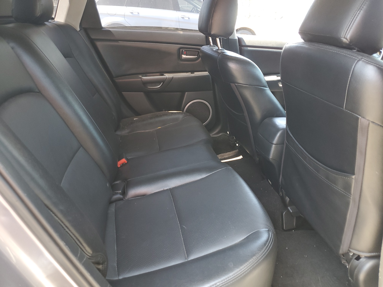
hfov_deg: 67.3
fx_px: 288
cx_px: 192
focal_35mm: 26
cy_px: 144
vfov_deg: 53.1
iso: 62
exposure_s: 1/50
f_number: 1.5
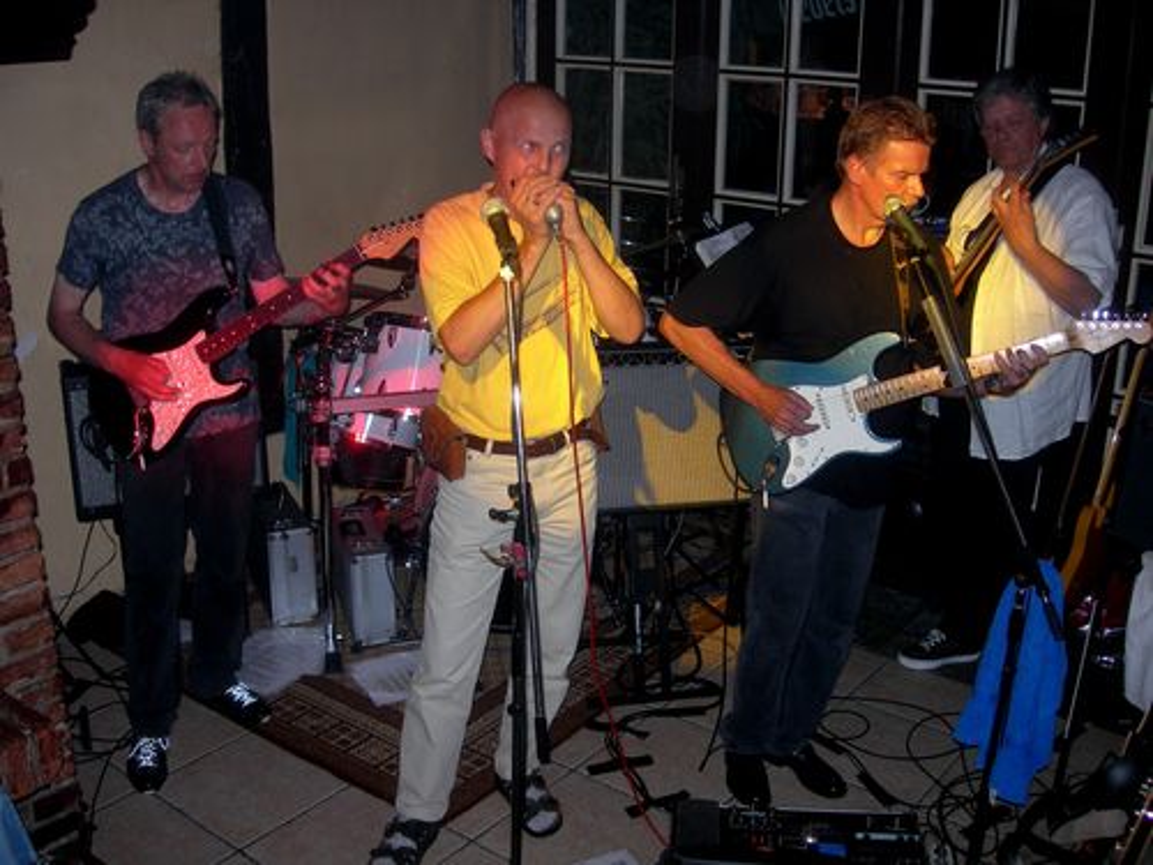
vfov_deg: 37.7
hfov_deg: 49.0
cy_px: 432
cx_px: 576
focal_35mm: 38
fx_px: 1266
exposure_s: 1/60.1
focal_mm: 7.8
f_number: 2.8
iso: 50
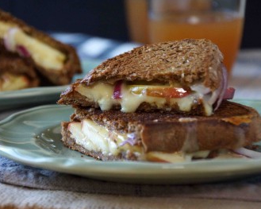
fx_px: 1583
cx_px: 113
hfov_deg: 9.4
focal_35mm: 205
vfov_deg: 7.5
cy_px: 105
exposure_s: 1/80
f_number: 5.6
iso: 1600
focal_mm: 120
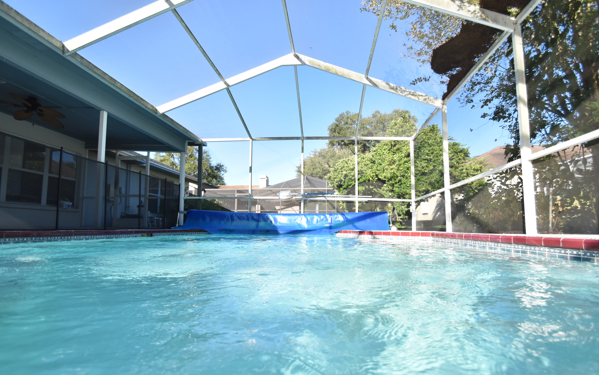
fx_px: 261
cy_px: 205
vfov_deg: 71.1
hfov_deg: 97.8
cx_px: 304
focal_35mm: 16
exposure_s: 1/2000
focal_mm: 10
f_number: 3.5
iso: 800
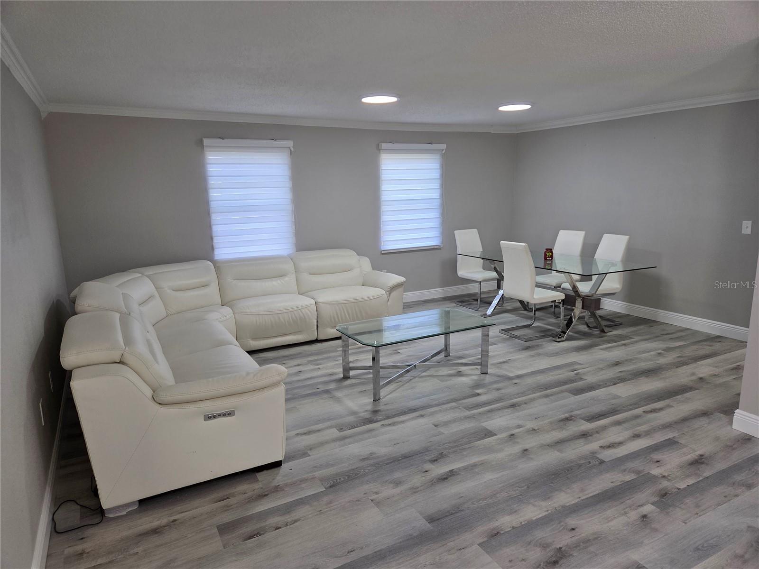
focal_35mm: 23
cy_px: 284
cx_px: 380
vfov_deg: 58.9
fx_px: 504
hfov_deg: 73.9
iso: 125
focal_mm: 5.4
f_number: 1.8
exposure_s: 1/120
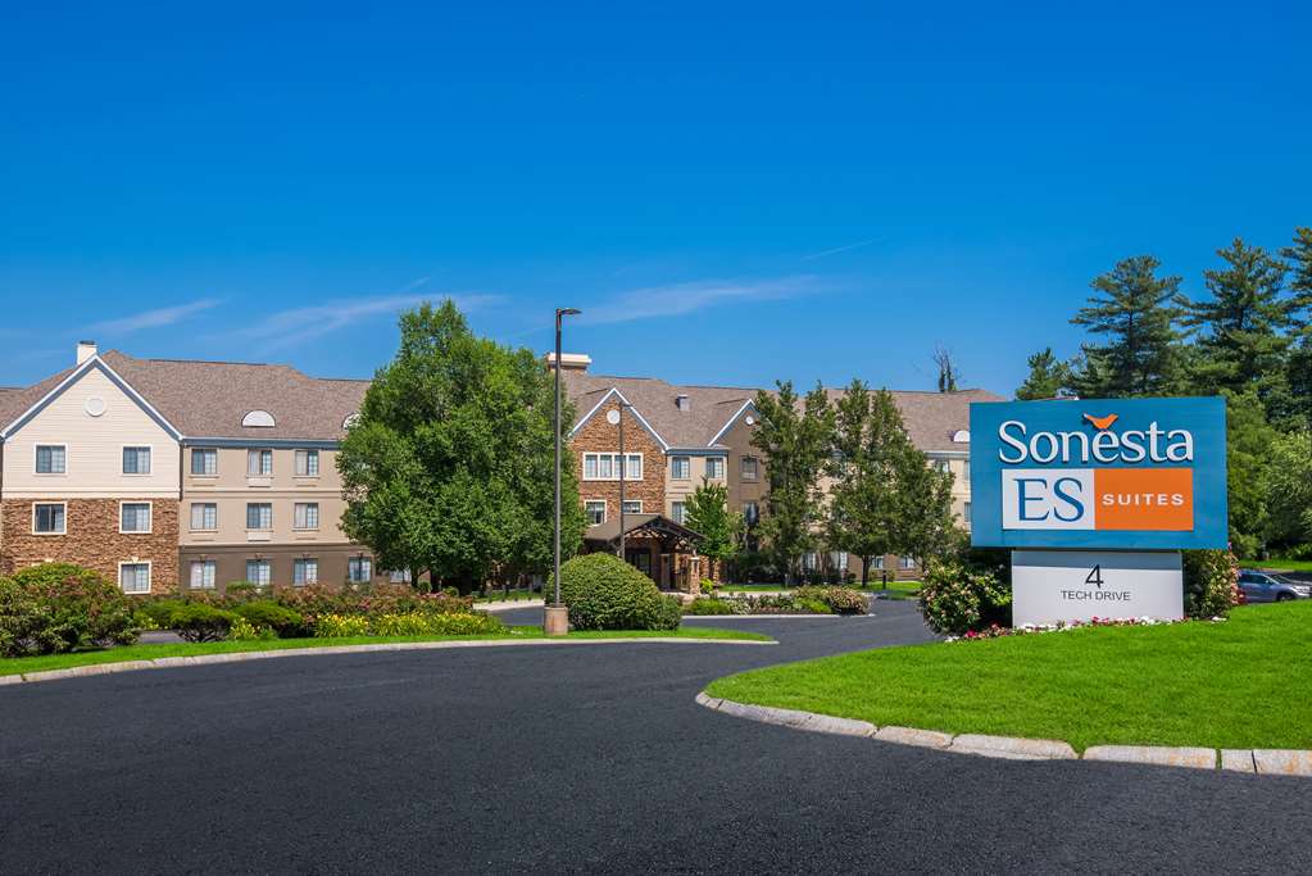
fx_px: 1276
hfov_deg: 54.4
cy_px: 438
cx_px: 656
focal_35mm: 35
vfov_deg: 37.9
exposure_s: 1/500
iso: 200
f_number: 8
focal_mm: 35
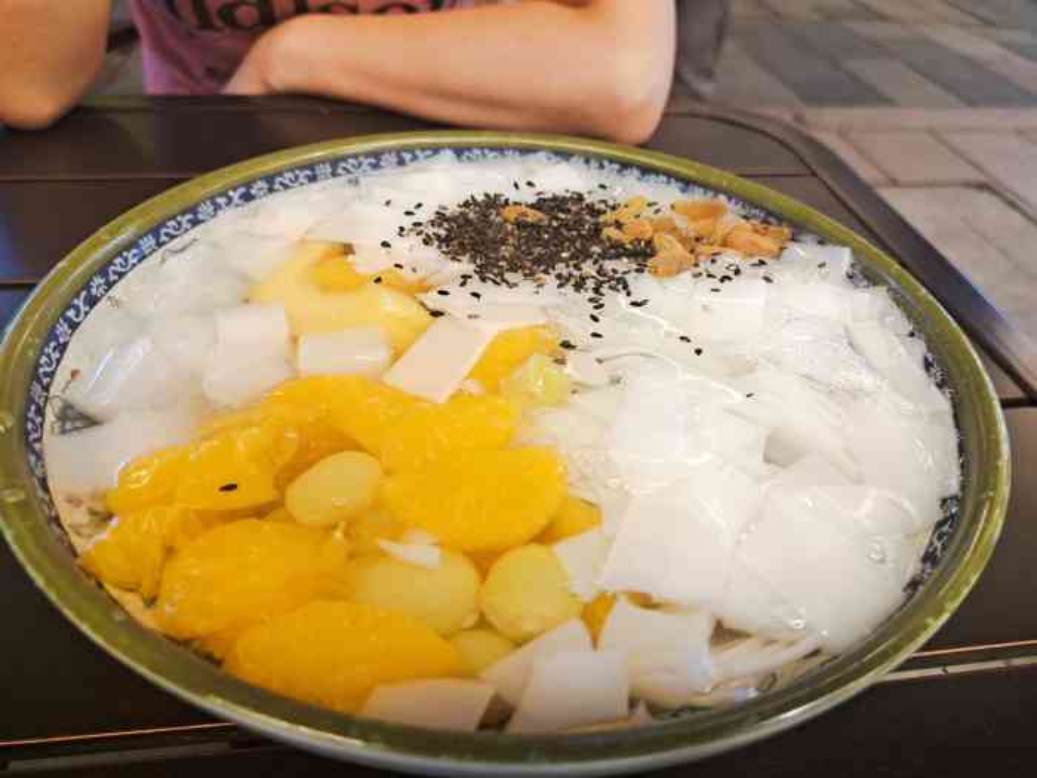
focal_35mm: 22
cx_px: 518
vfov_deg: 61.1
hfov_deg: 76.4
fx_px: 659
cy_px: 389
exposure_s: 1/25
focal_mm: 4.71
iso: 755
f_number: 1.79
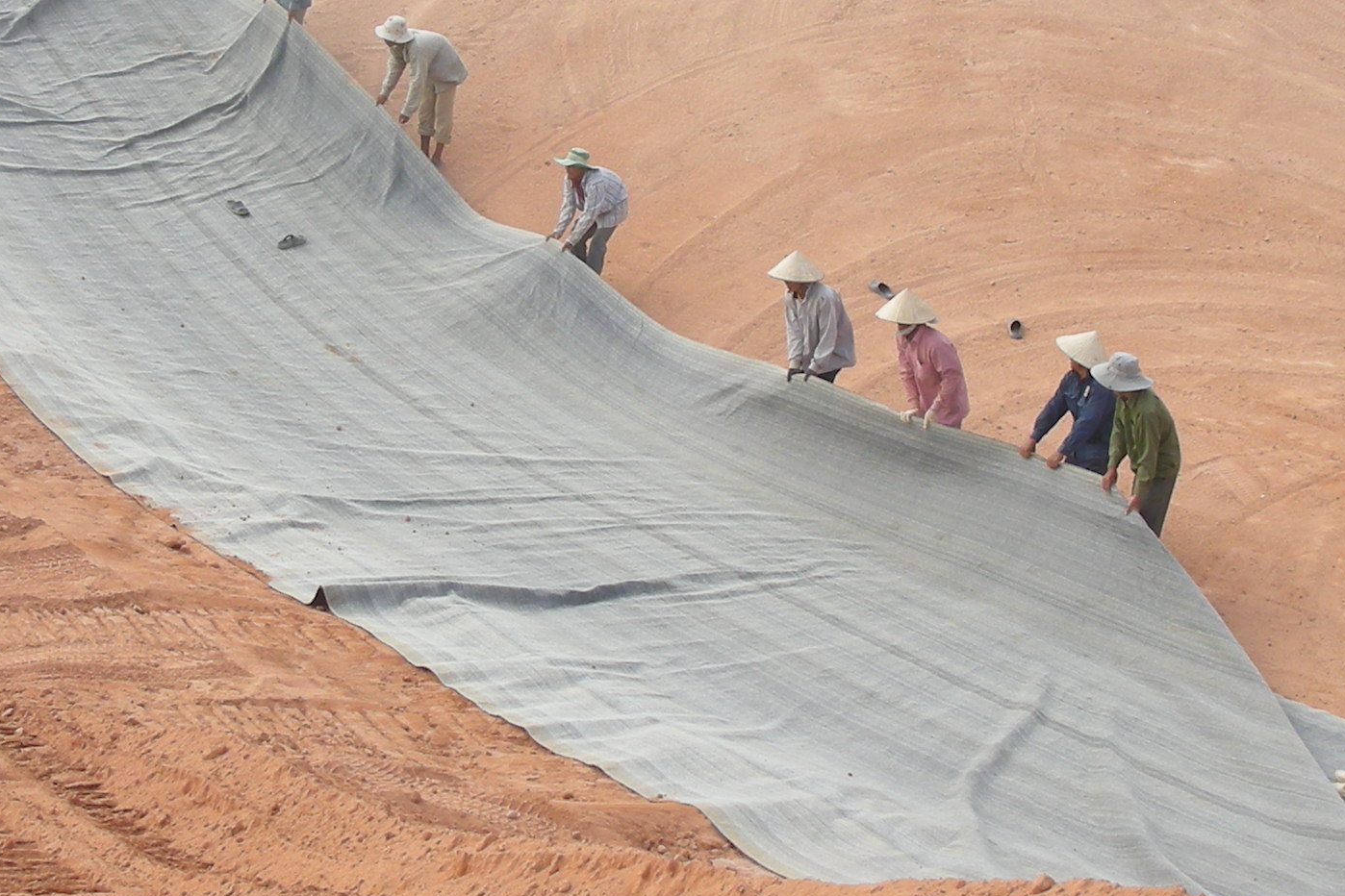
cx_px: 456
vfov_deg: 16.9
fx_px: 2989
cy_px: 169
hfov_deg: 25.2
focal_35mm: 80
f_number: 2.8
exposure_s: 1/316
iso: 50
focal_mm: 5.8
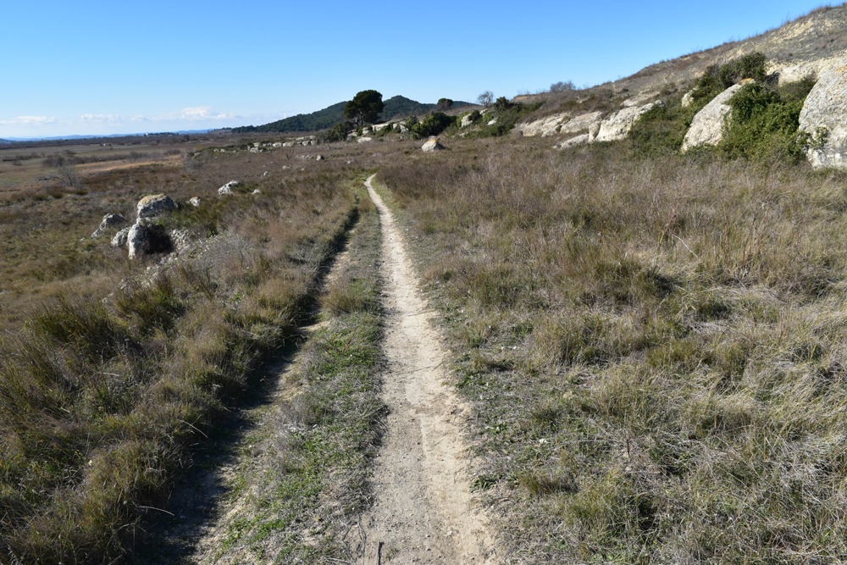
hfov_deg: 67.4
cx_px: 424
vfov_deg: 47.9
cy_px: 282
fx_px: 635
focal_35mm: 27
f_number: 13
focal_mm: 18
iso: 400
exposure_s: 1/400
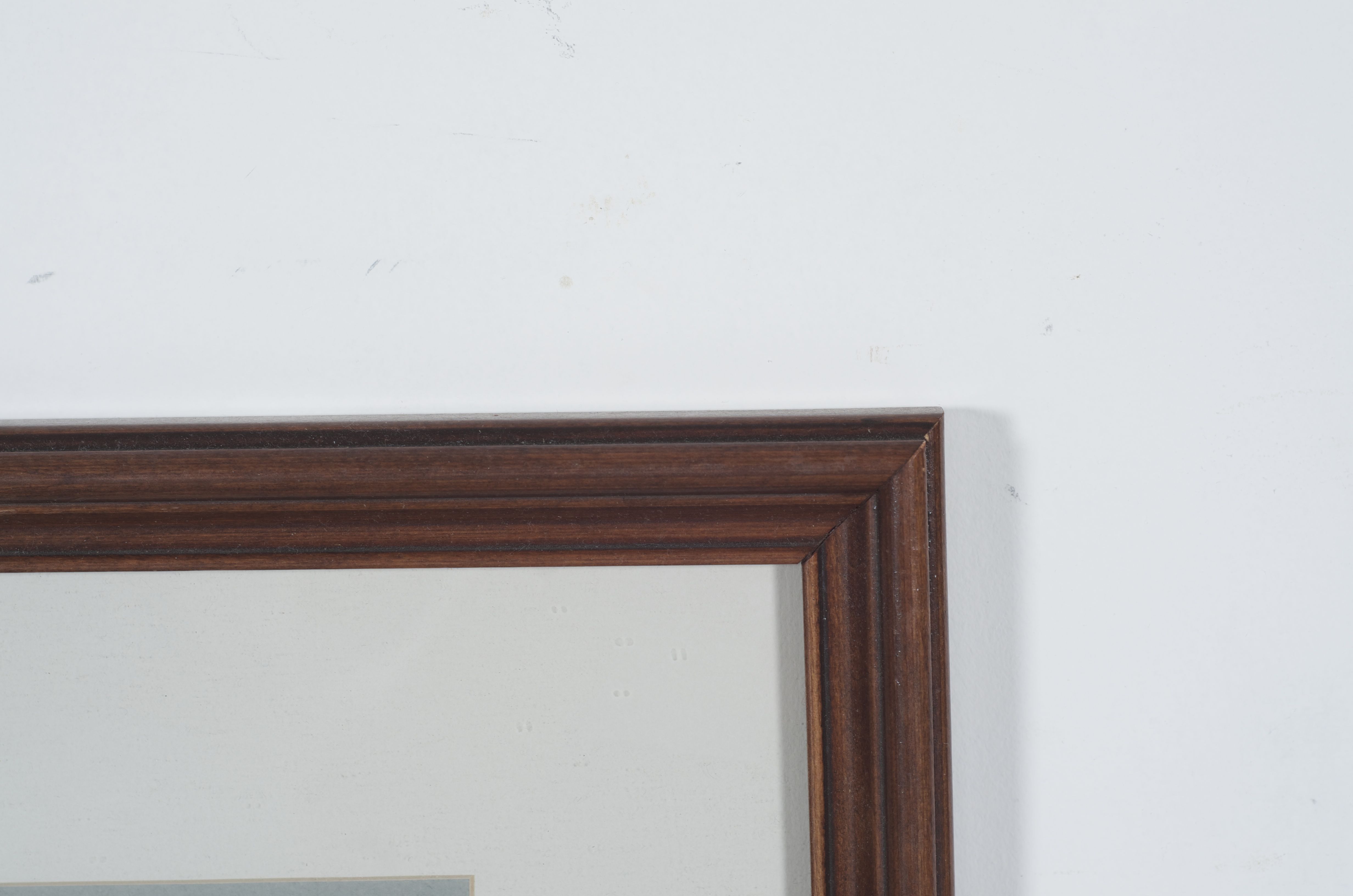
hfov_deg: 27.0
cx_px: 676
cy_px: 448
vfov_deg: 18.1
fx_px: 2813
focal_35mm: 75
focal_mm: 50
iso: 100
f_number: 6.3
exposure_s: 1/125
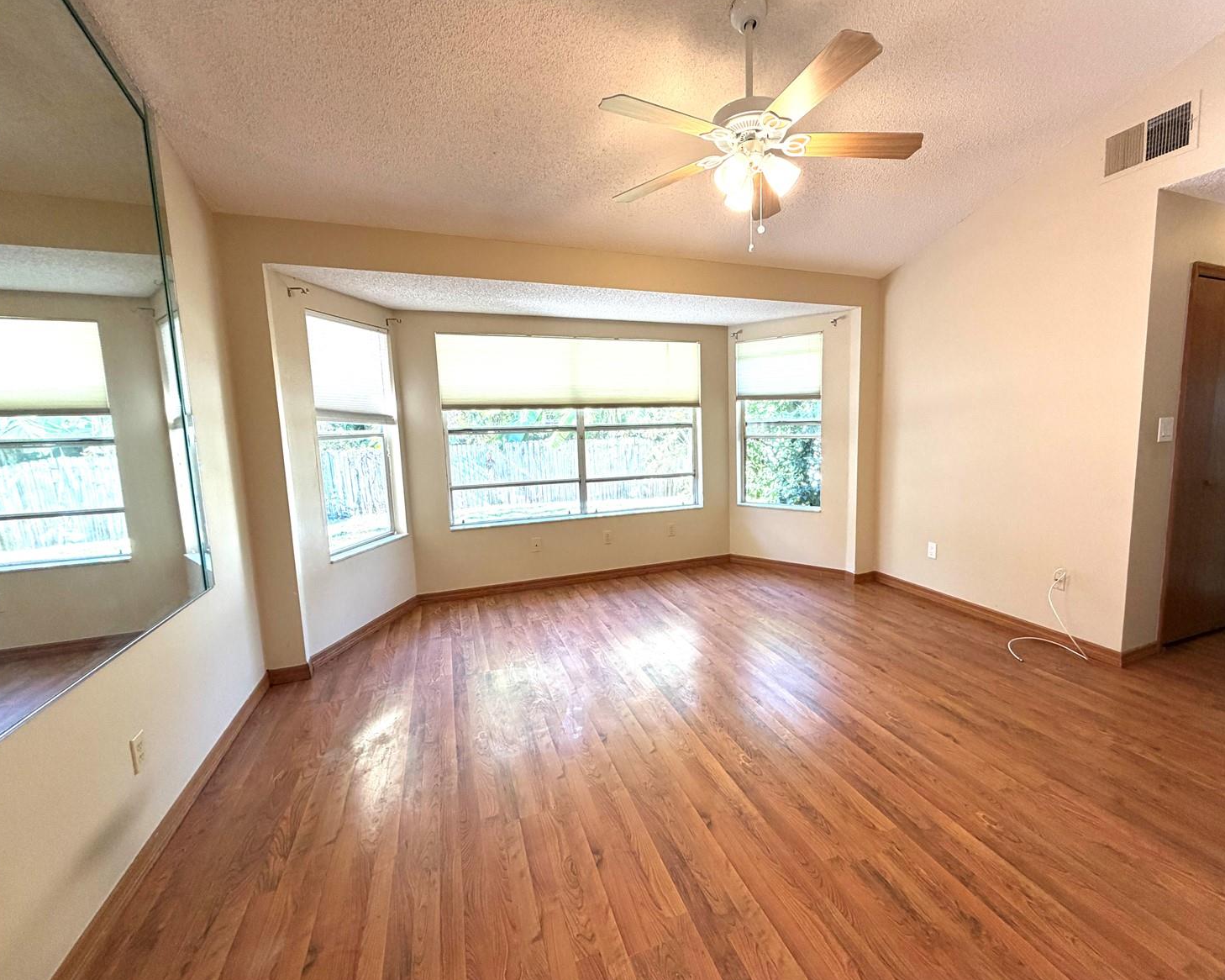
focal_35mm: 15
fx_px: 544
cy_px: 486
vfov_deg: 84.0
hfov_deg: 96.6
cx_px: 663
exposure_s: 1/120
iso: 200
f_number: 2.2
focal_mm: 2.22
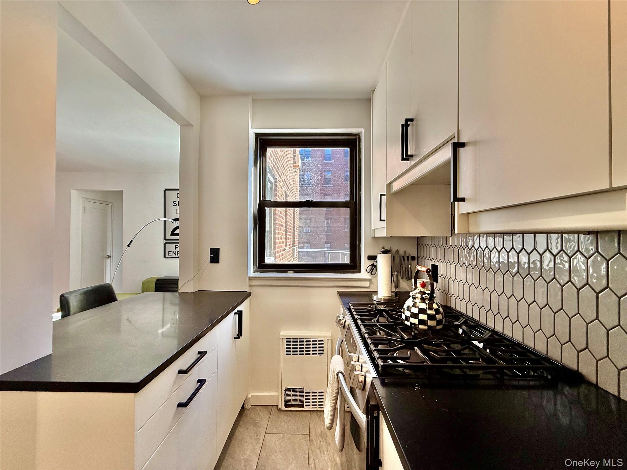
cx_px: 314
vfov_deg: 85.7
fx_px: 254
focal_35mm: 14
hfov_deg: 102.1
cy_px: 235
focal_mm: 2.22
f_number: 2.2
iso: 64
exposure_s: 1/160
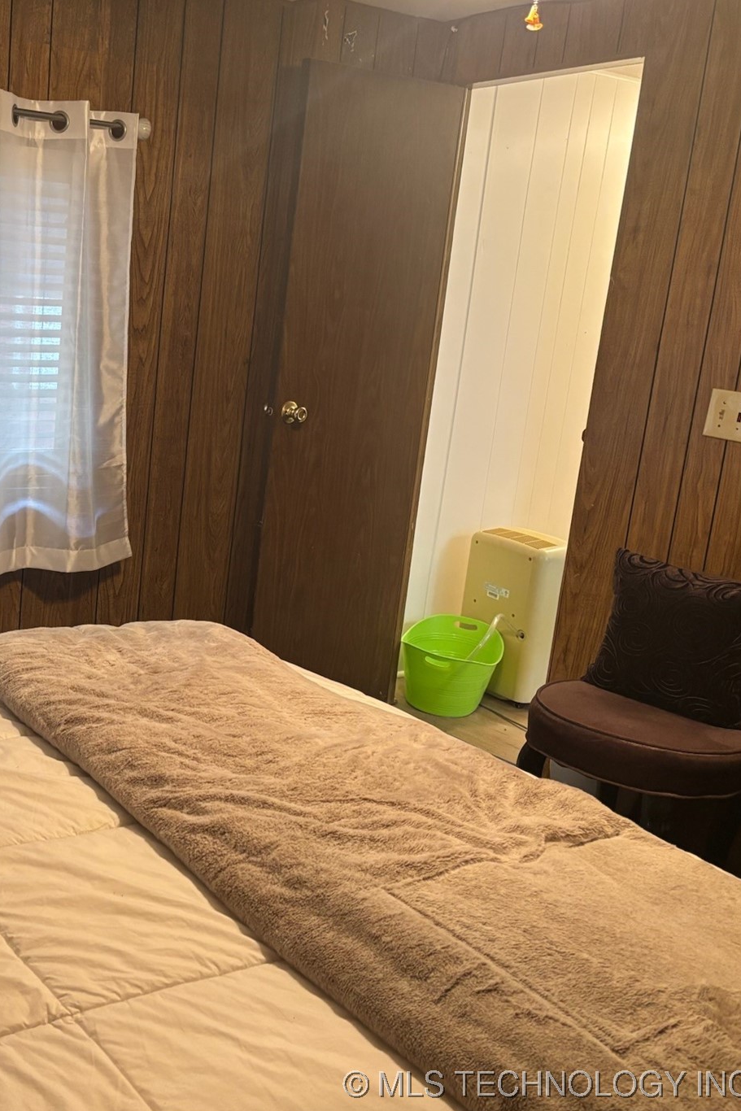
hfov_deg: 33.1
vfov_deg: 50.7
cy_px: 533
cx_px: 62
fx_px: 1173
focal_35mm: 38
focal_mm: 5.96
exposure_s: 1/60
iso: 320
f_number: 1.6
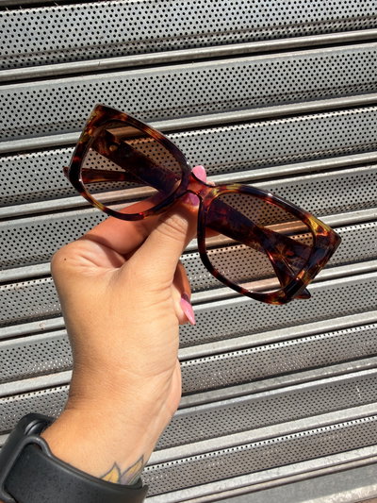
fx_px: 348
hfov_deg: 56.8
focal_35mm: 24
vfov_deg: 71.6
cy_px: 252
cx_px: 188
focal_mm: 2.22
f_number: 2.2
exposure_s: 1/865
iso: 16
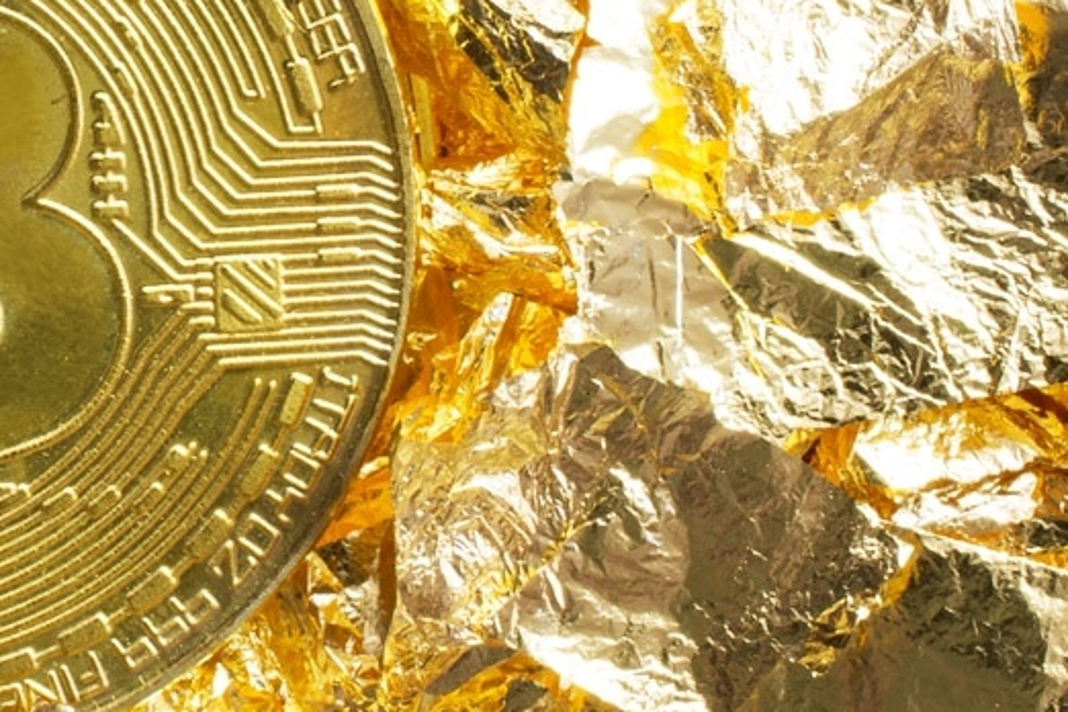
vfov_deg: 9.9
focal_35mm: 138
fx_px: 4094
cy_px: 203
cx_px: -115
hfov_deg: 14.5
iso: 100
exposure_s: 3
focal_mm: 40
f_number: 25
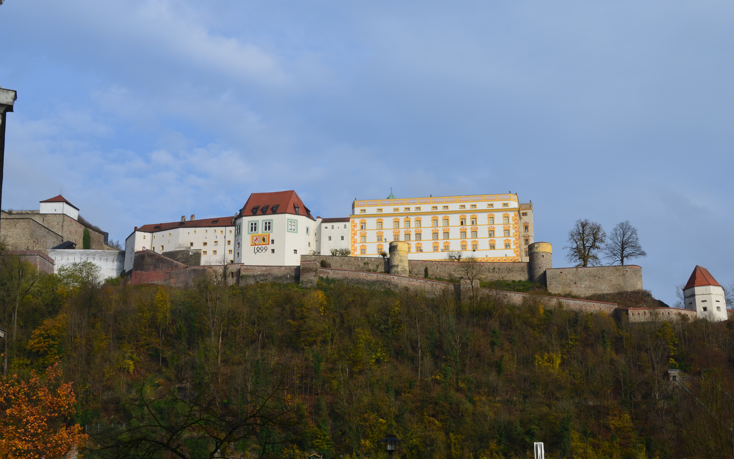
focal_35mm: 52
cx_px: 368
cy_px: 218
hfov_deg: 38.9
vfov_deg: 24.9
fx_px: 1040
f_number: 11
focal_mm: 34
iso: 100
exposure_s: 1/160
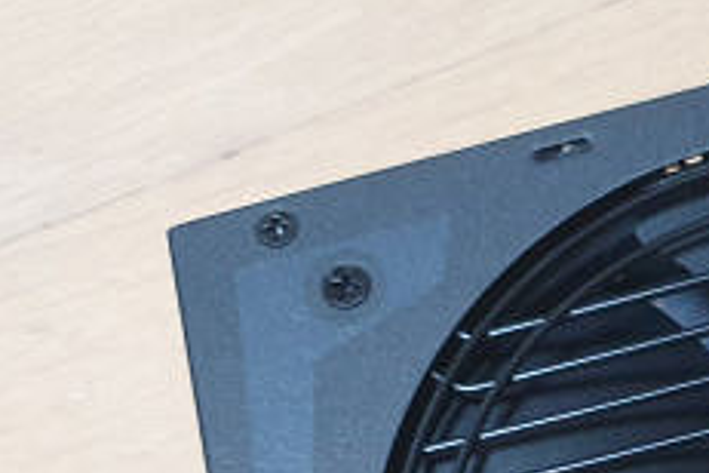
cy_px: 651
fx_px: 1477
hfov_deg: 24.9
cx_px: 804
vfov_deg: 16.9
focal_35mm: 75
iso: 250
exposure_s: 1/40
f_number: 1.5
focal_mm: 4.32
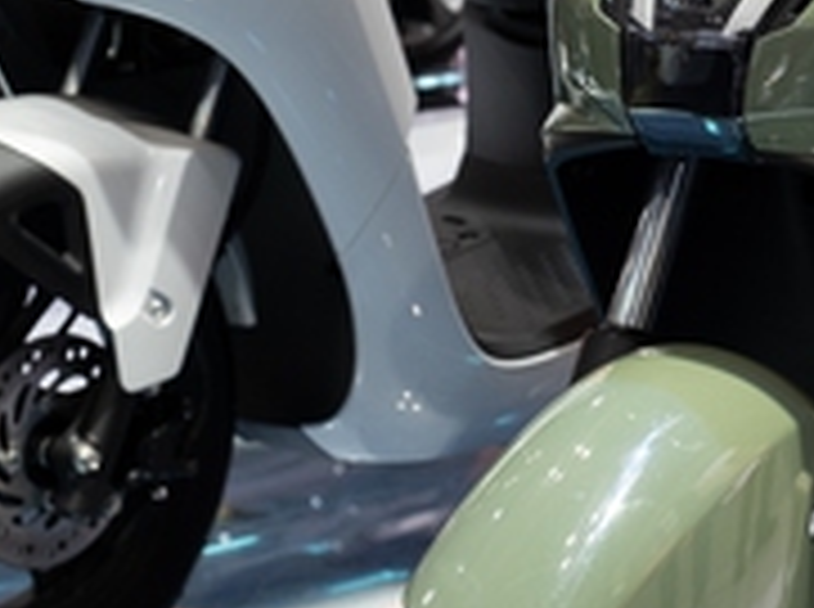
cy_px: 155
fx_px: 3520
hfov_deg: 12.9
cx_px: 922
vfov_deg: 9.8
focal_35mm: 150
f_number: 4
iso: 400
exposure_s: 1/80
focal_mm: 29.2
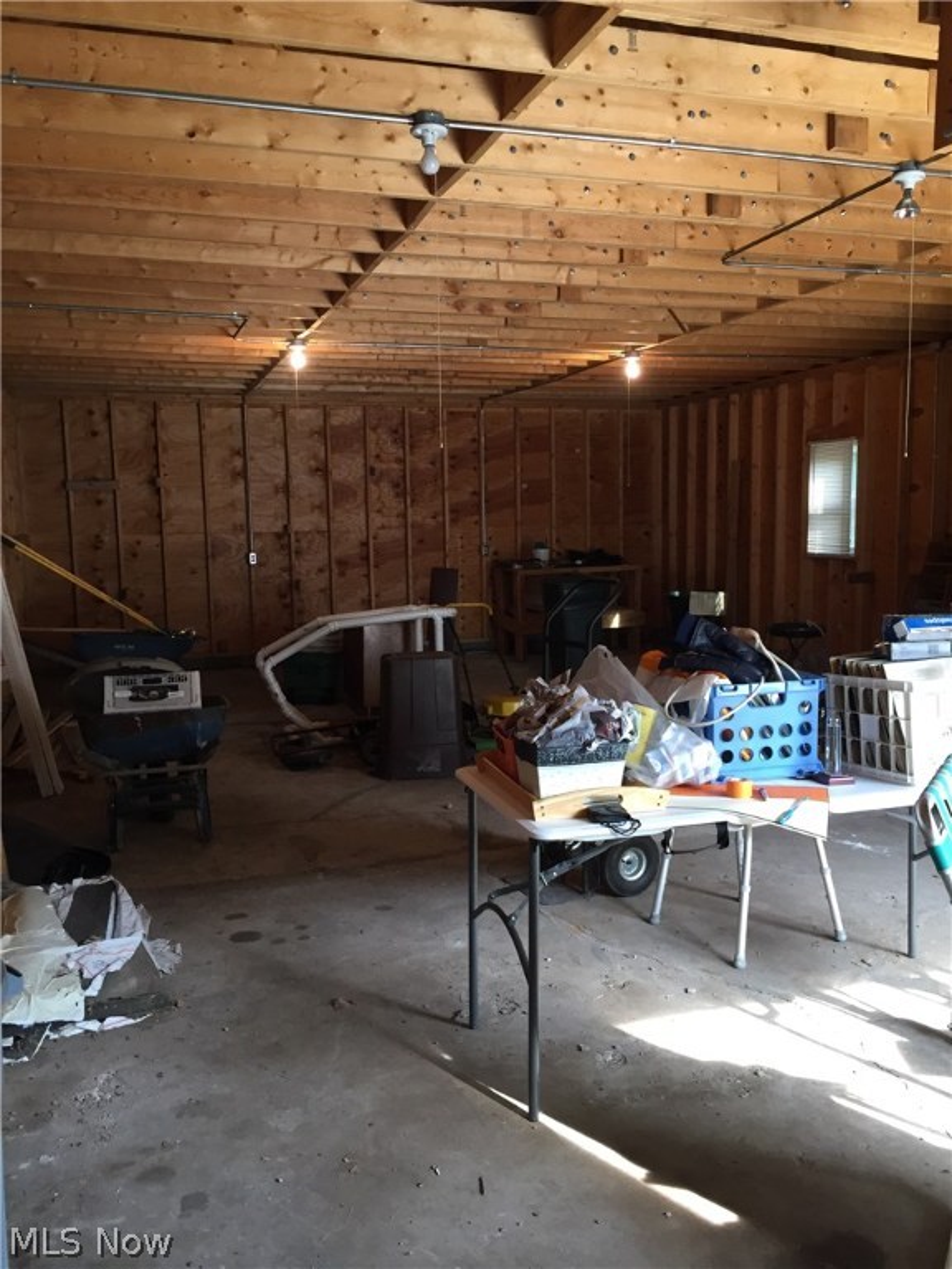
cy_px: 634
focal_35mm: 29
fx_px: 1063
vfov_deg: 61.7
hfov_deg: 48.2
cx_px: 476
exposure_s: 1/30
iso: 40
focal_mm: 4.15
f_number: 2.2
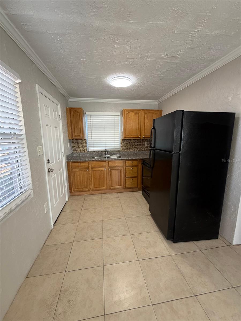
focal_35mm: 14
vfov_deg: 102.1
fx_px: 130
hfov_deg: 85.7
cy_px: 160
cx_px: 120
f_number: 2.2
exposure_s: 1/121
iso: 250
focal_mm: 2.22
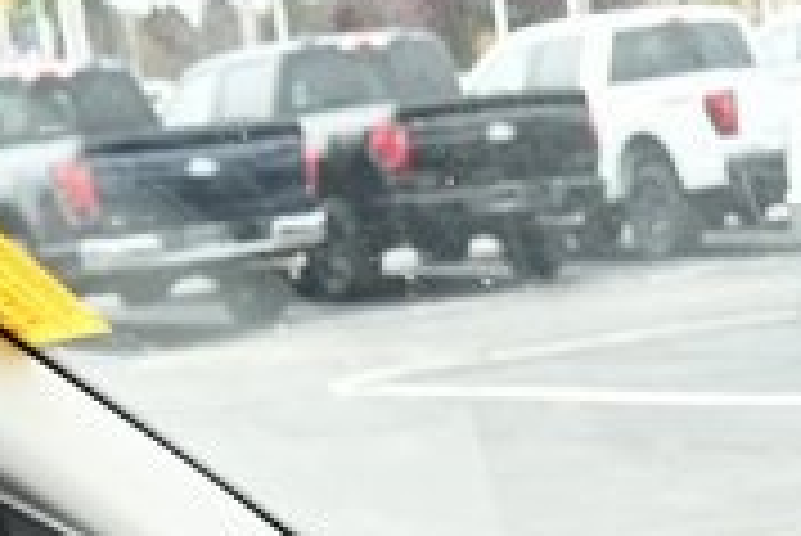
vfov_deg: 8.9
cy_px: 1326
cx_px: 832
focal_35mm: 138
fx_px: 3073
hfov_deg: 14.6
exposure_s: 1/125
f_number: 3.5
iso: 450
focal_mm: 16
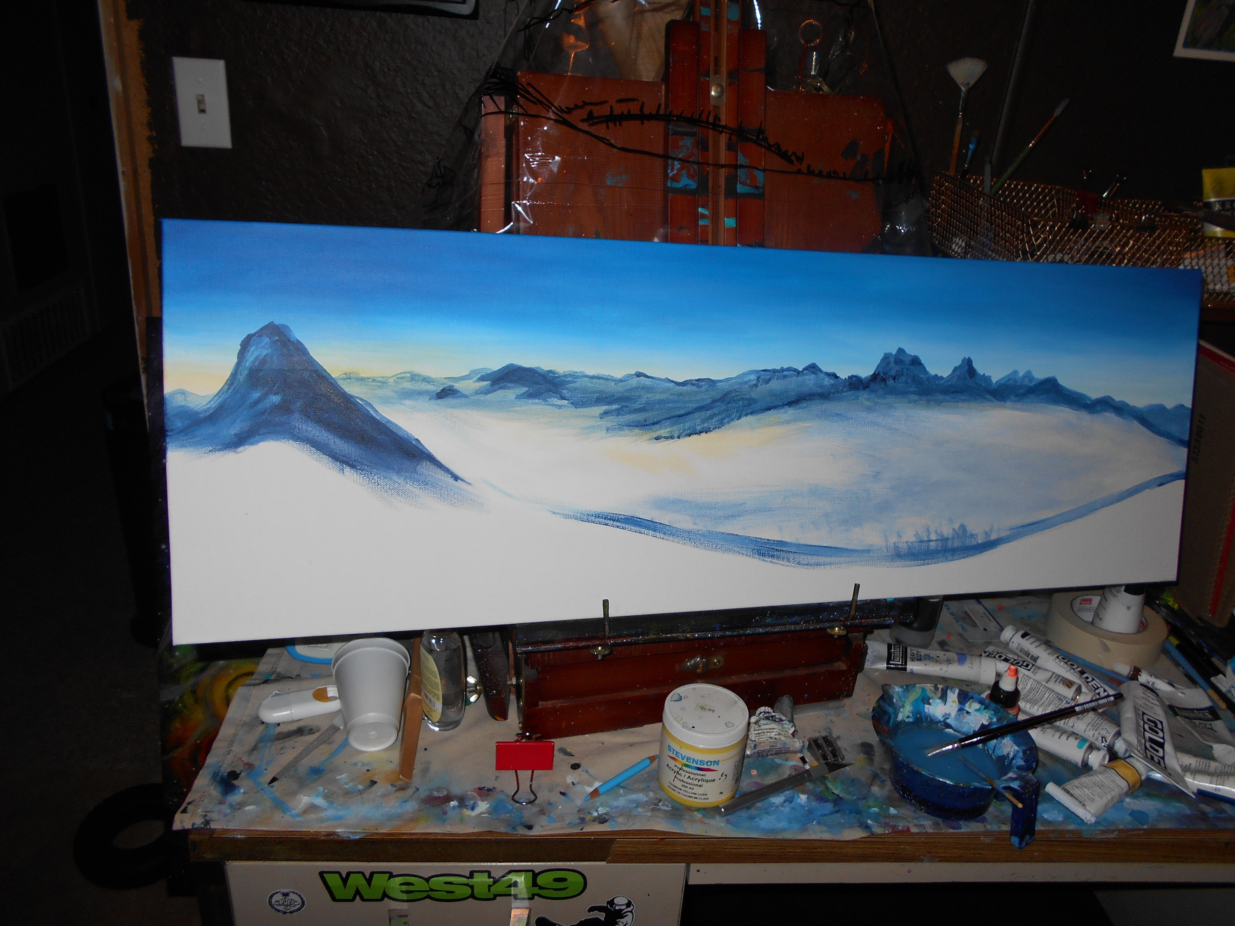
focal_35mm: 26
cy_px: 463
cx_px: 618
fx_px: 928
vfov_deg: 53.1
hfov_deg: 67.3
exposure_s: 1/25
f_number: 3.2
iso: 80
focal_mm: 4.6
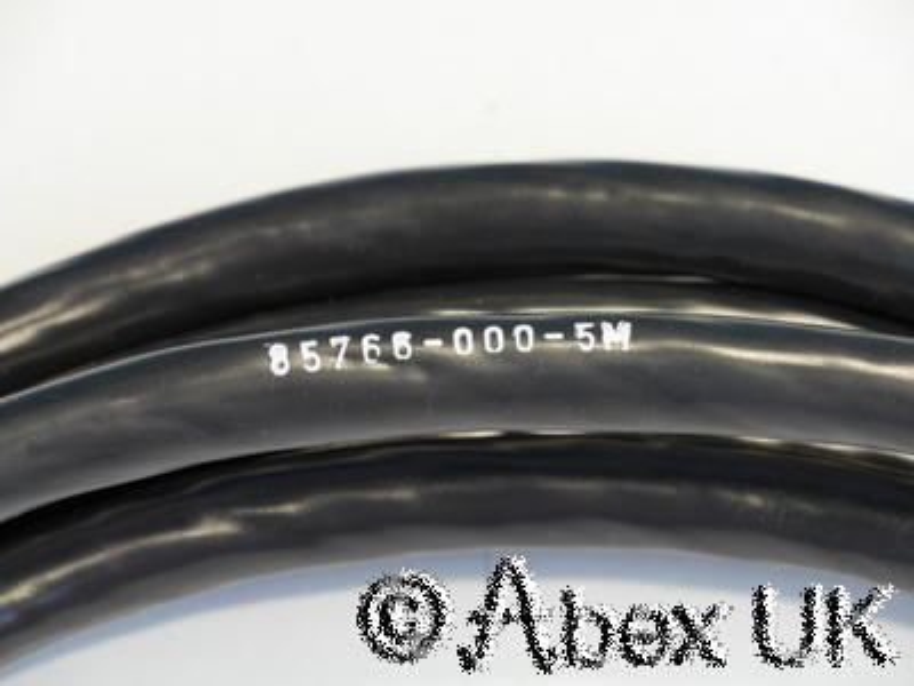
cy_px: 343
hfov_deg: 7.1
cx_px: 457
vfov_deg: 5.3
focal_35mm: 280
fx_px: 7393
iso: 200
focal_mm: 140
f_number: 8
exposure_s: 1/4
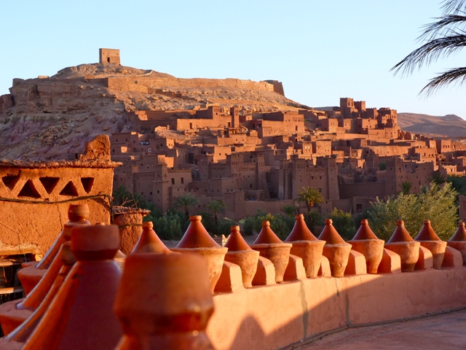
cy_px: 175
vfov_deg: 18.9
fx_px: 1050
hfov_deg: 25.0
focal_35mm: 78
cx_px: 233
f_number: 4
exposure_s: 1/125
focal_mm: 14.1
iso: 80
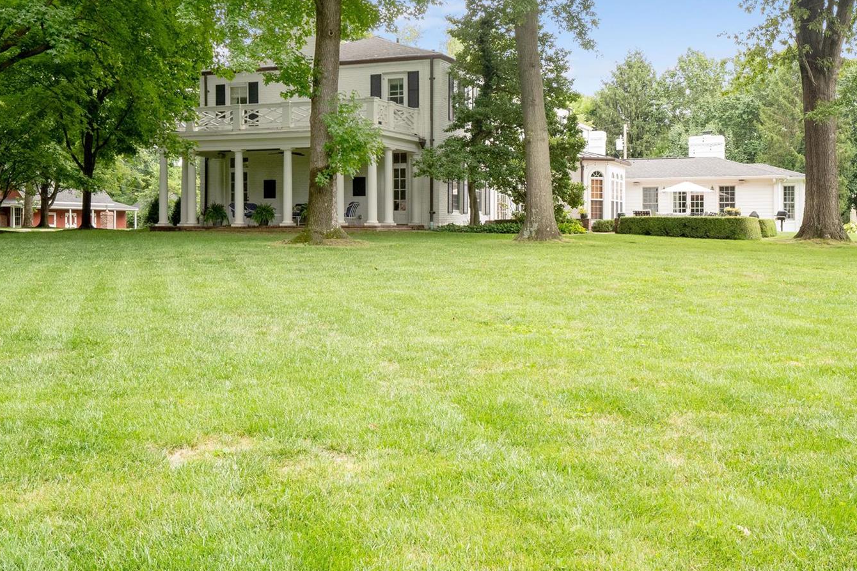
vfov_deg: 31.1
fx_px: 1023
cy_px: 237
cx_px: 441
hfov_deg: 45.4
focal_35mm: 43
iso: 400
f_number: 8
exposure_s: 1/50
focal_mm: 18
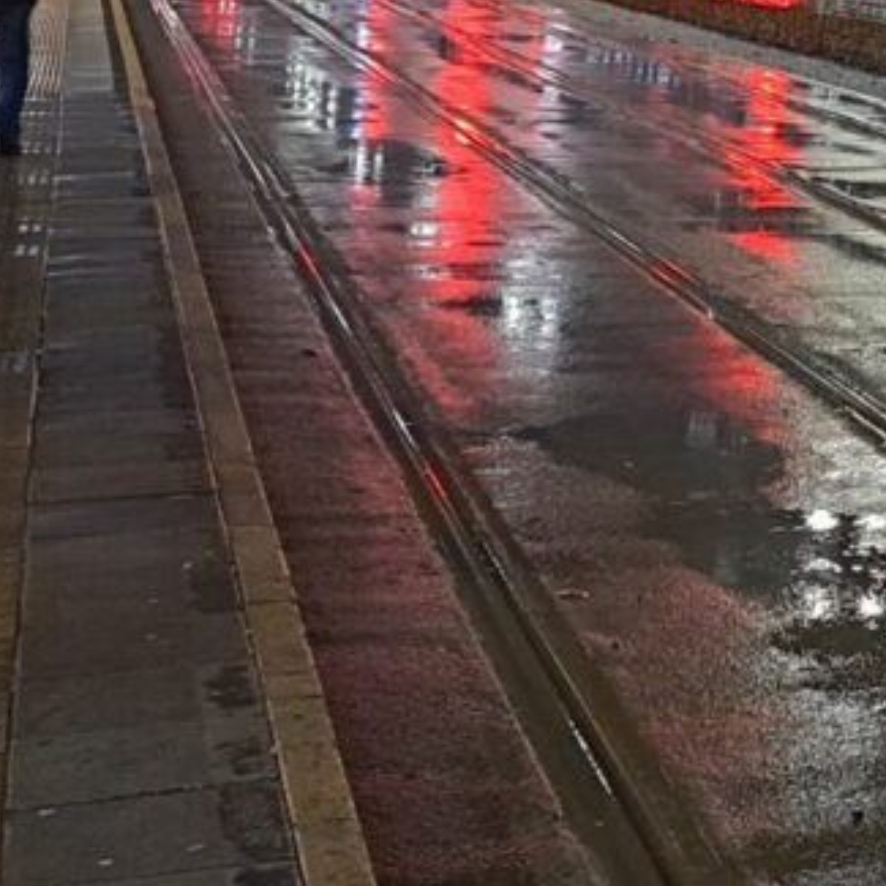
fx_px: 2722
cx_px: 1510
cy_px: -79
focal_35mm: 94
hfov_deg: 16.1
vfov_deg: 17.9
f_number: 1.8
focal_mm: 5.23
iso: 800
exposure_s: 1/25
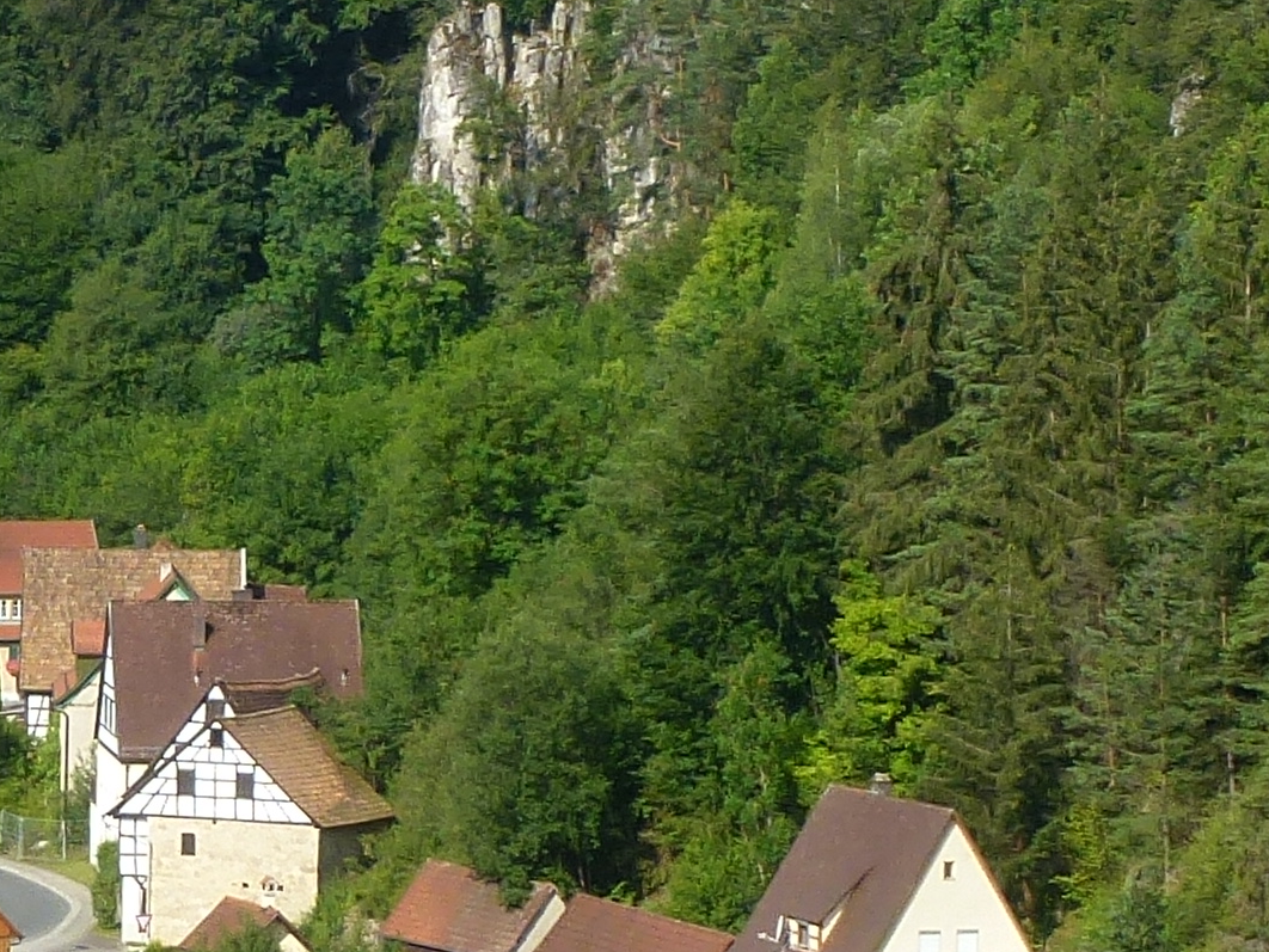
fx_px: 6710
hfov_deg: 10.8
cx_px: 375
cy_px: 398
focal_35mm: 183
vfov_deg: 8.1
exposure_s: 1/640
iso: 100
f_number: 4
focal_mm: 8
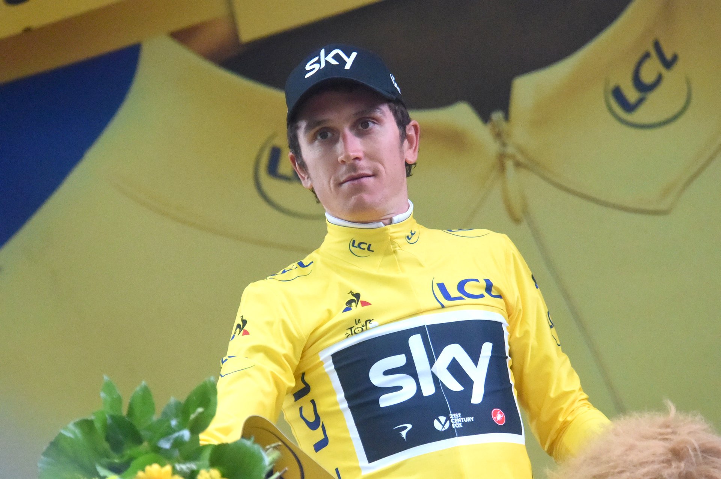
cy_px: 240
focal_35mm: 210
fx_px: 4201
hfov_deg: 9.8
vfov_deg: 6.5
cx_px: 360
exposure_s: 1/1000
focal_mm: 210
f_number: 5.6
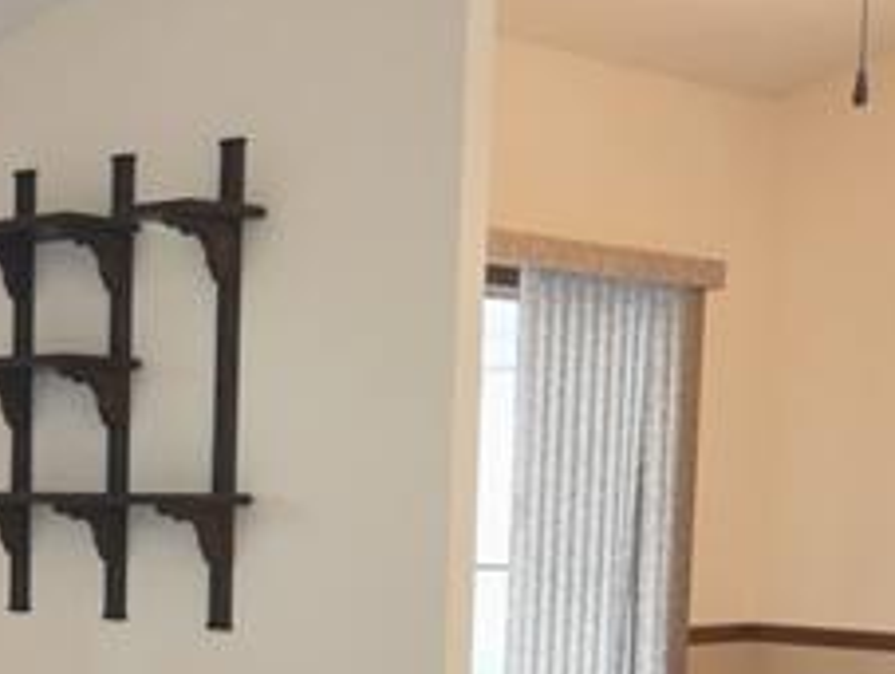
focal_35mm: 81
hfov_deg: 23.5
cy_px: 745
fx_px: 2098
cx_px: 97
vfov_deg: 17.6
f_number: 4
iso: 800
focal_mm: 9
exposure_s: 1/25
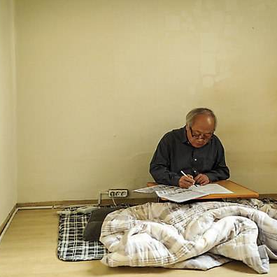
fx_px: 407
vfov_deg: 37.6
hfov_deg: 37.5
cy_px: 139
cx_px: 133
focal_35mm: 45
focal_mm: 35
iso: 800
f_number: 1.4
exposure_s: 1/125
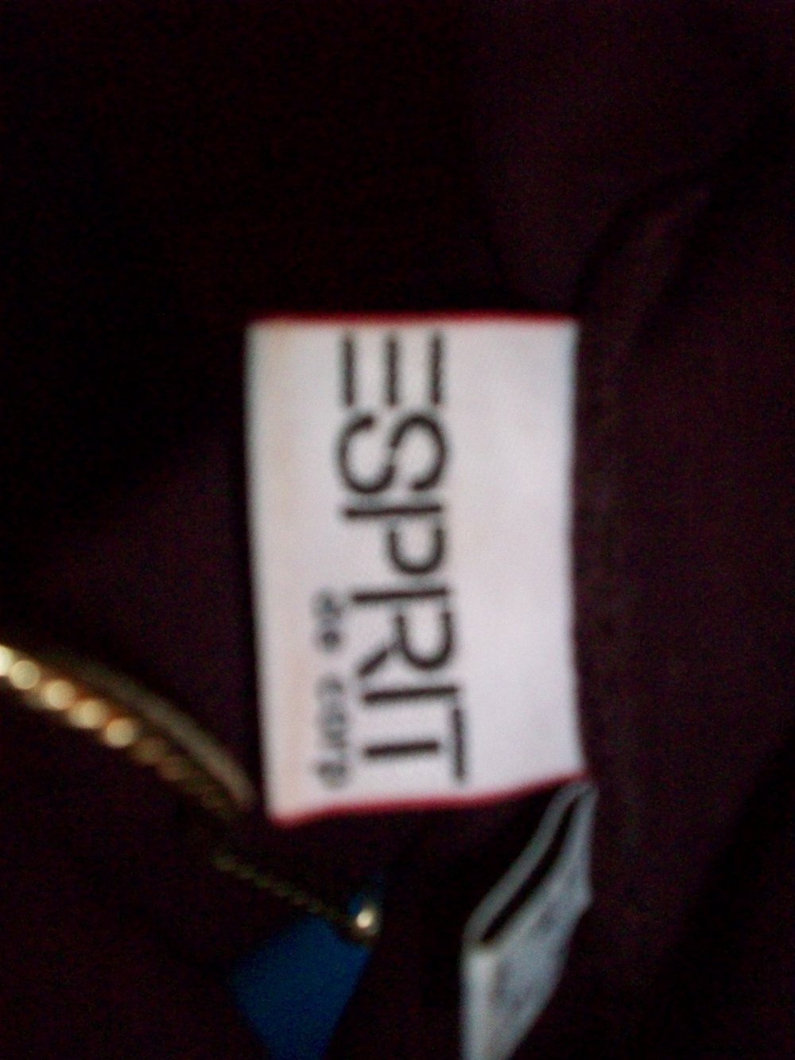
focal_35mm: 37
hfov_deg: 38.7
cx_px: 398
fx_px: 1133
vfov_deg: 50.1
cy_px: 530
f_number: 2.8
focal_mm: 6.2
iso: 400
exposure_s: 1/128
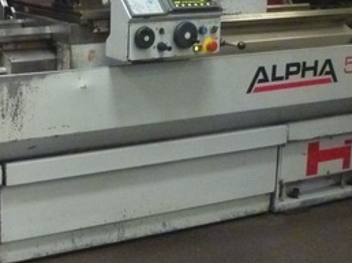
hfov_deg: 23.2
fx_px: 833
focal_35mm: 82
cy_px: 99
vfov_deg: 17.9
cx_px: 27
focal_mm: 5.5
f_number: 2.8
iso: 800
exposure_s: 1/20
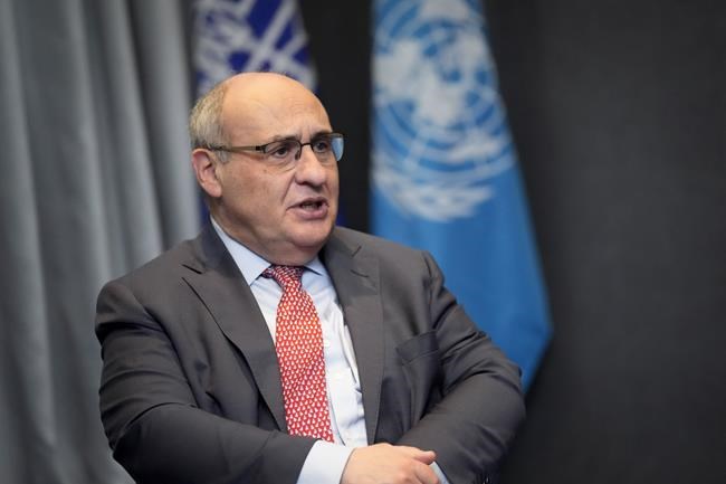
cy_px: 242
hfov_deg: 15.3
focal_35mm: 134
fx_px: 2701
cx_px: 363
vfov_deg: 10.2
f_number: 2.8
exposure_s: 1/800
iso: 6400
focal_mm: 134
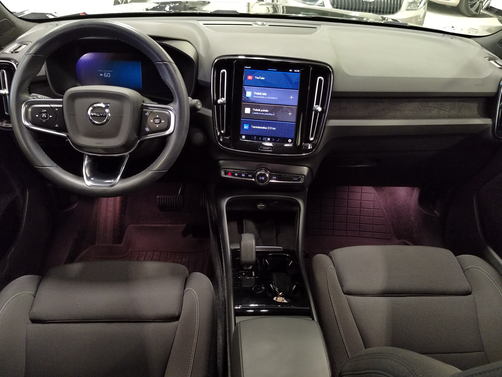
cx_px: 251
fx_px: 421
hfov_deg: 61.7
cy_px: 188
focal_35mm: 29
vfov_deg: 48.2
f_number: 1.9
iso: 4280
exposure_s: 1/50
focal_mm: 5.52
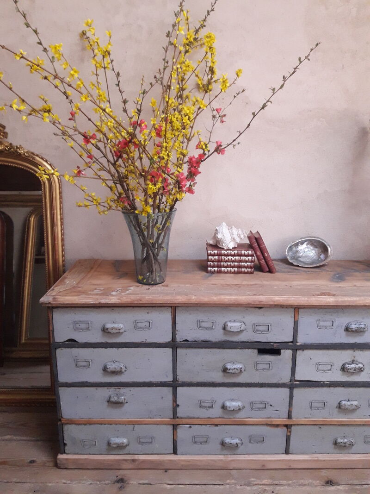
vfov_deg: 63.4
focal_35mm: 28
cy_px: 247
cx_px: 185
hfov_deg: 49.7
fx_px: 399
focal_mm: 3.7
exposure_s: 1/17
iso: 200
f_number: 1.9
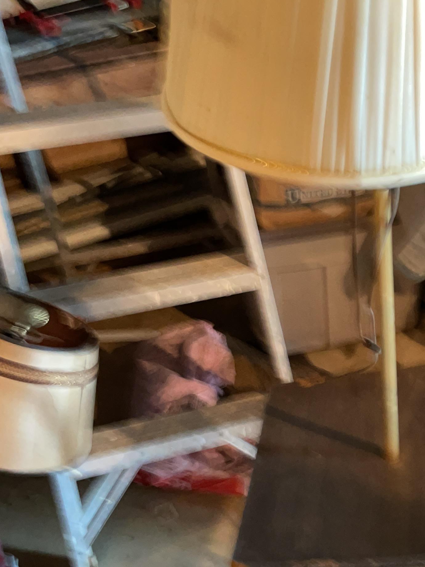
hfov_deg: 25.0
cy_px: 354
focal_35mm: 57
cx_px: 368
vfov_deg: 33.6
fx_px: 933
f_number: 1.6
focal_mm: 4.2
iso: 320
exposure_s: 1/15
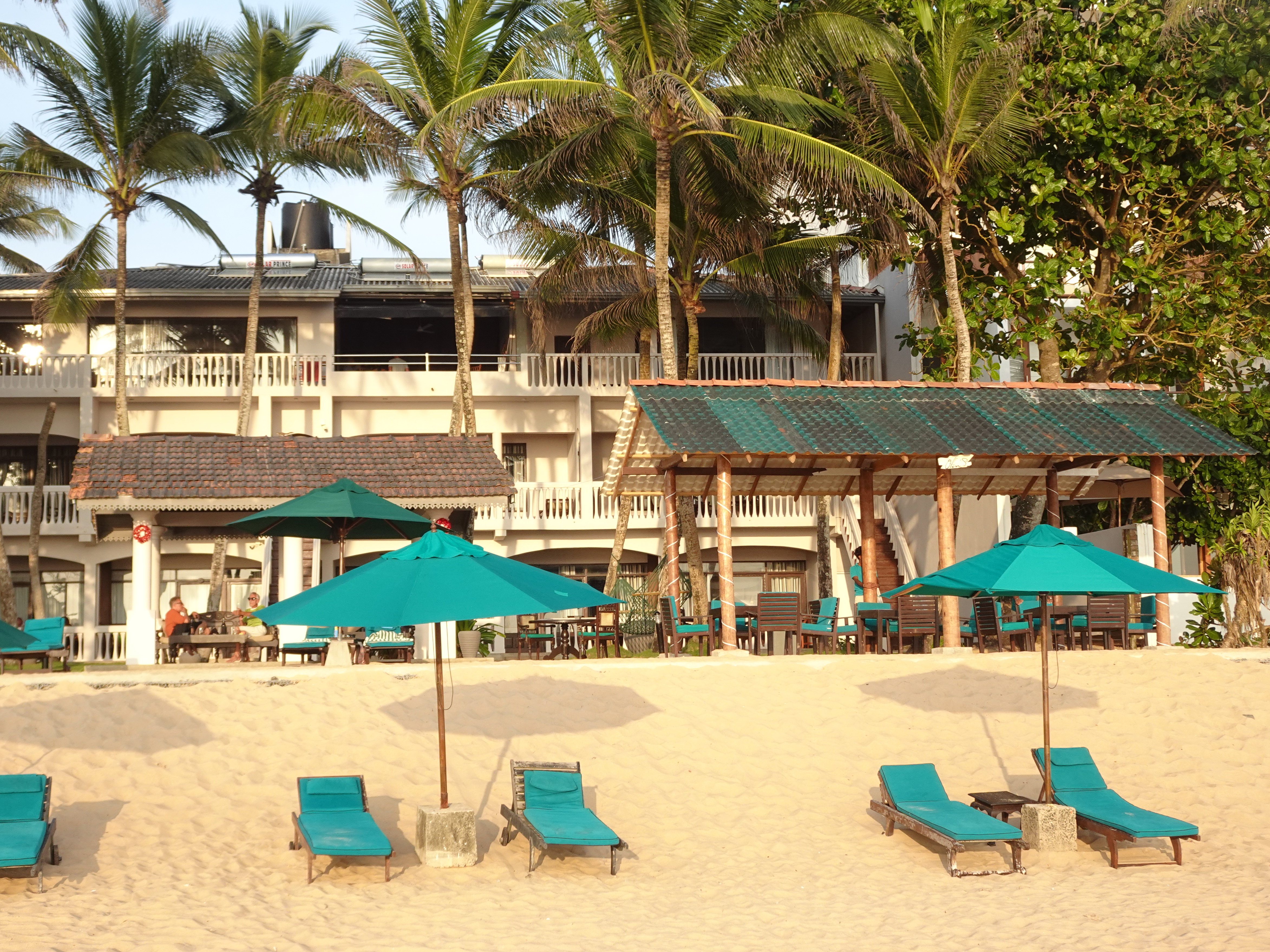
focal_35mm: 48
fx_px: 1761
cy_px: 462
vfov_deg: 30.3
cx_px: 611
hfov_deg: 39.7
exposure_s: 1/160
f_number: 4.5
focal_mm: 7.53
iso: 80
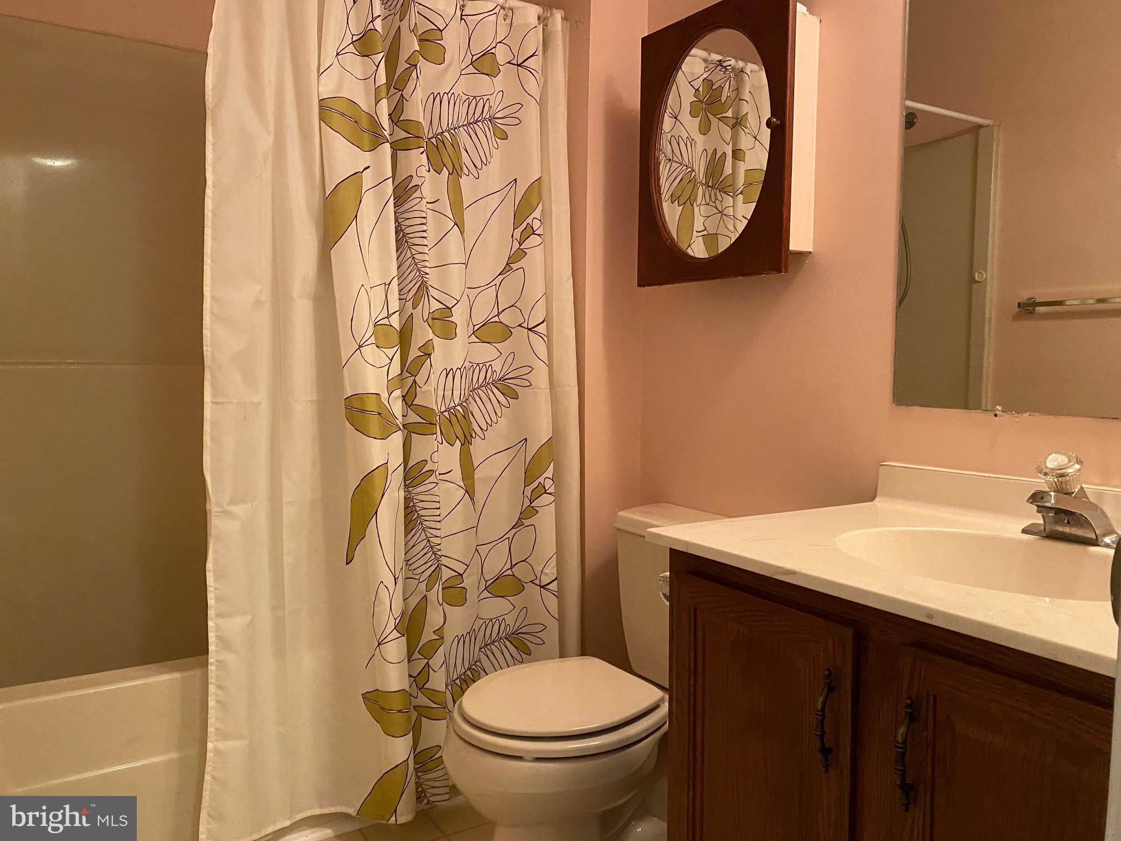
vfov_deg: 53.1
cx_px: 560
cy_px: 420
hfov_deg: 67.3
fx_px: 842
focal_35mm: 26
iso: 500
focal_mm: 4.25
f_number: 1.8
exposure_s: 1/30
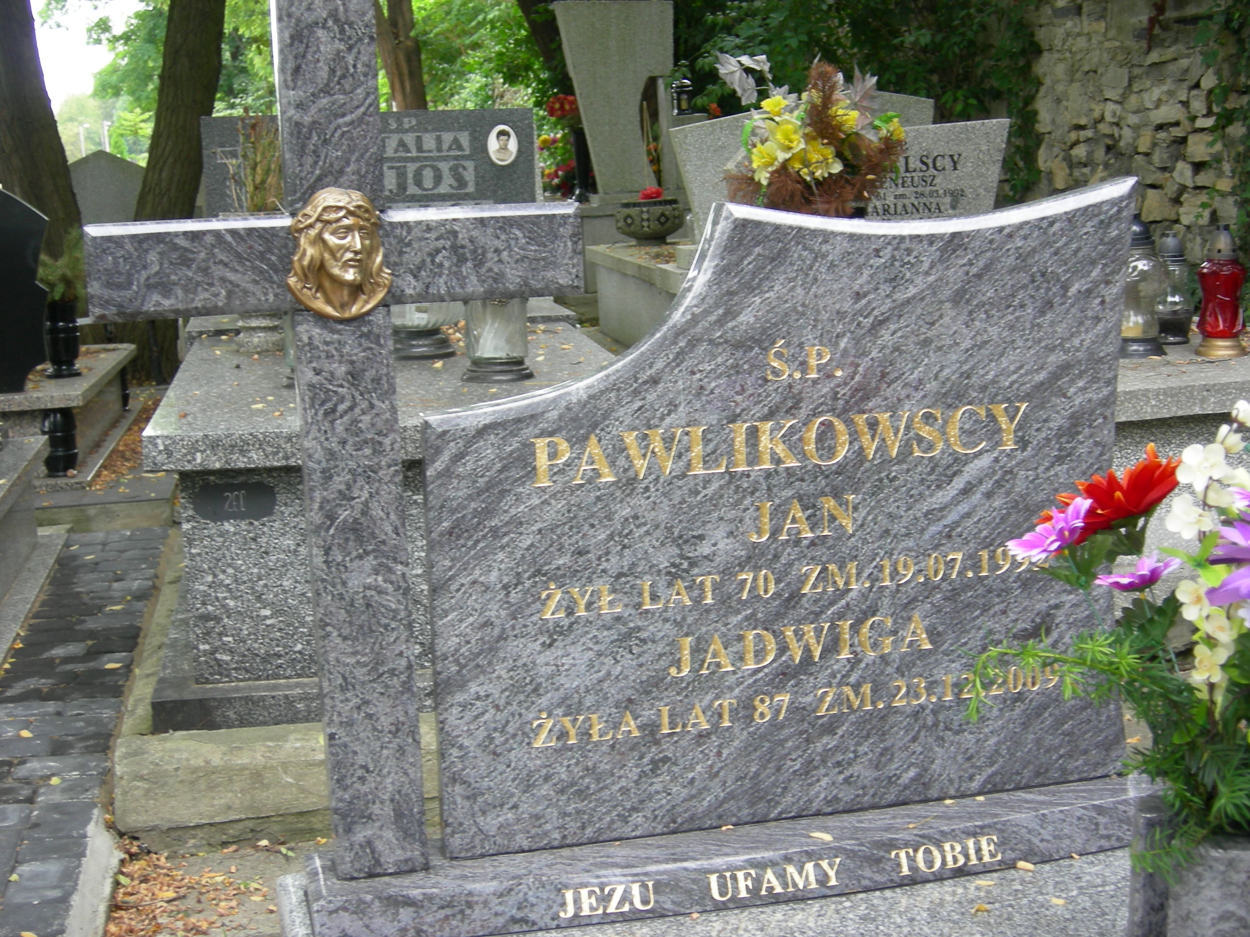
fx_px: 1806
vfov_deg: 29.1
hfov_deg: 38.2
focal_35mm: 50
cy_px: 468
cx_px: 625
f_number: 3.1
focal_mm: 10.4
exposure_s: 1/38.2
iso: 64
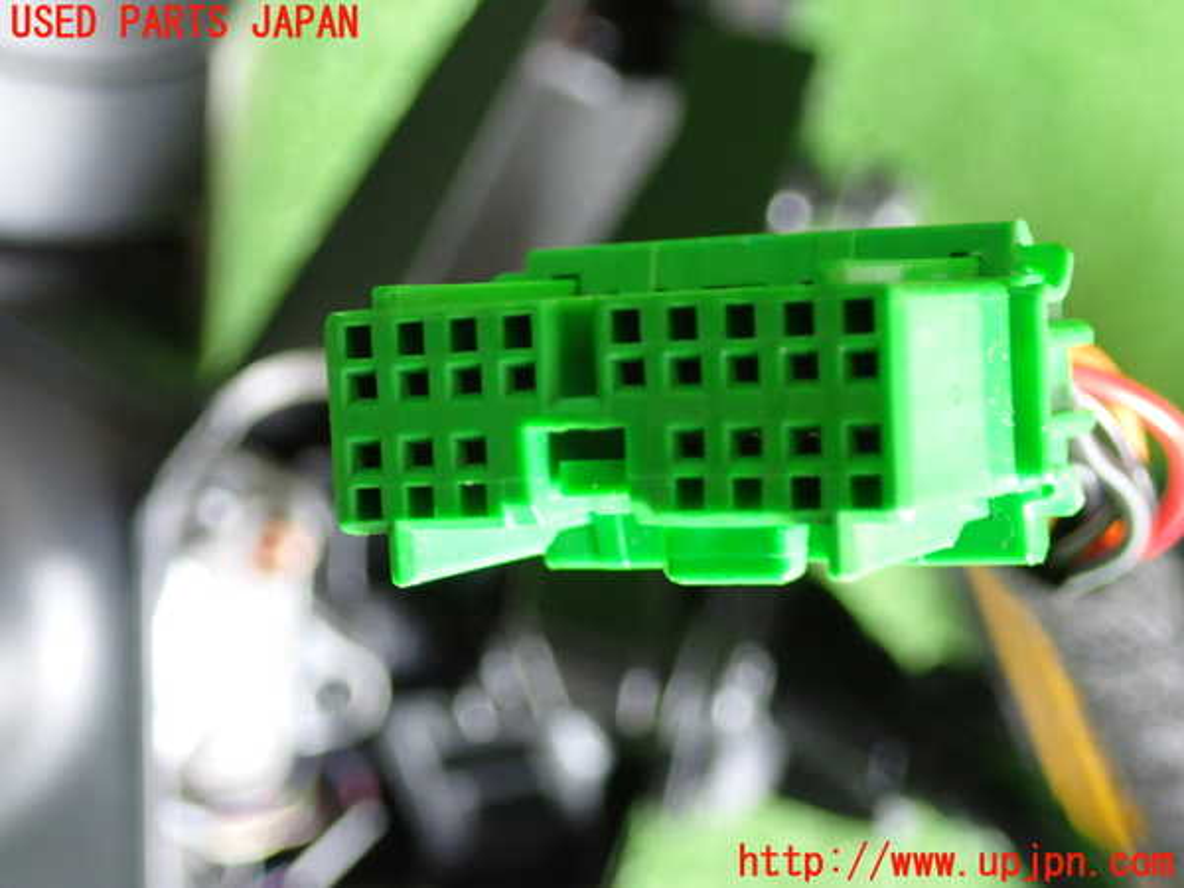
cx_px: 592
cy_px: 444
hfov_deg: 23.8
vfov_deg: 18.0
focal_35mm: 82
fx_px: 2805
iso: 800
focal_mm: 14.62
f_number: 4.3
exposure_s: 1/50
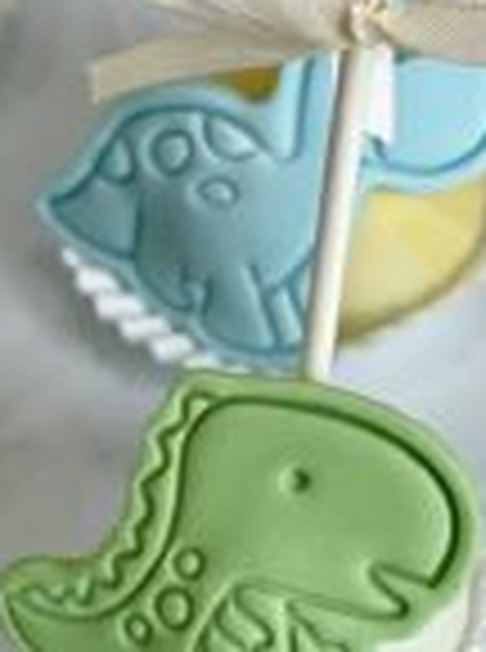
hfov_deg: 6.2
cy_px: 97
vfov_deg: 8.4
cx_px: -333
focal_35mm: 236
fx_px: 4438
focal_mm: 7.5
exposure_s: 1/100
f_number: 2.2
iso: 32
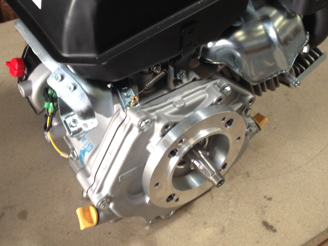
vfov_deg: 25.6
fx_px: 531
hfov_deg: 34.2
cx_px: 199
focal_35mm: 56
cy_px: 46
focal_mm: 4.12
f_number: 2.4
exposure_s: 1/20
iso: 80
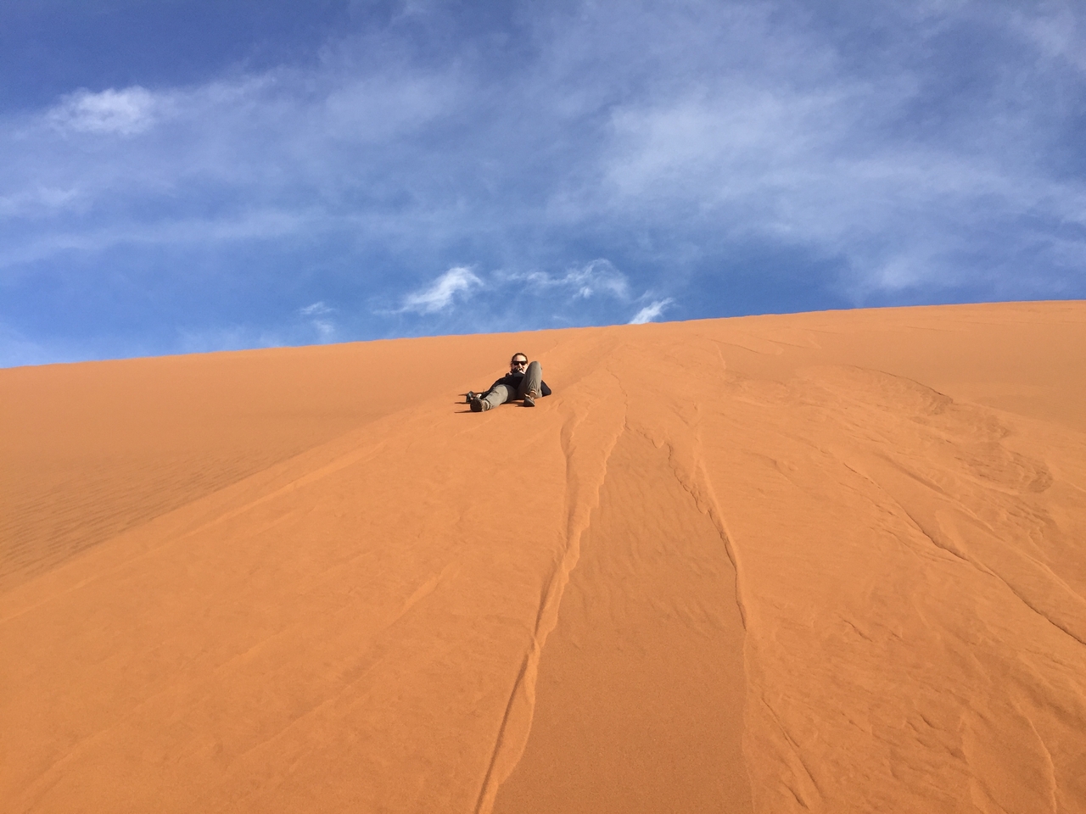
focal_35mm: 29
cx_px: 543
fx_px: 910
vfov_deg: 48.2
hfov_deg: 61.7
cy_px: 407
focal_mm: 4.15
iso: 32
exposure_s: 1/1721
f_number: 2.2
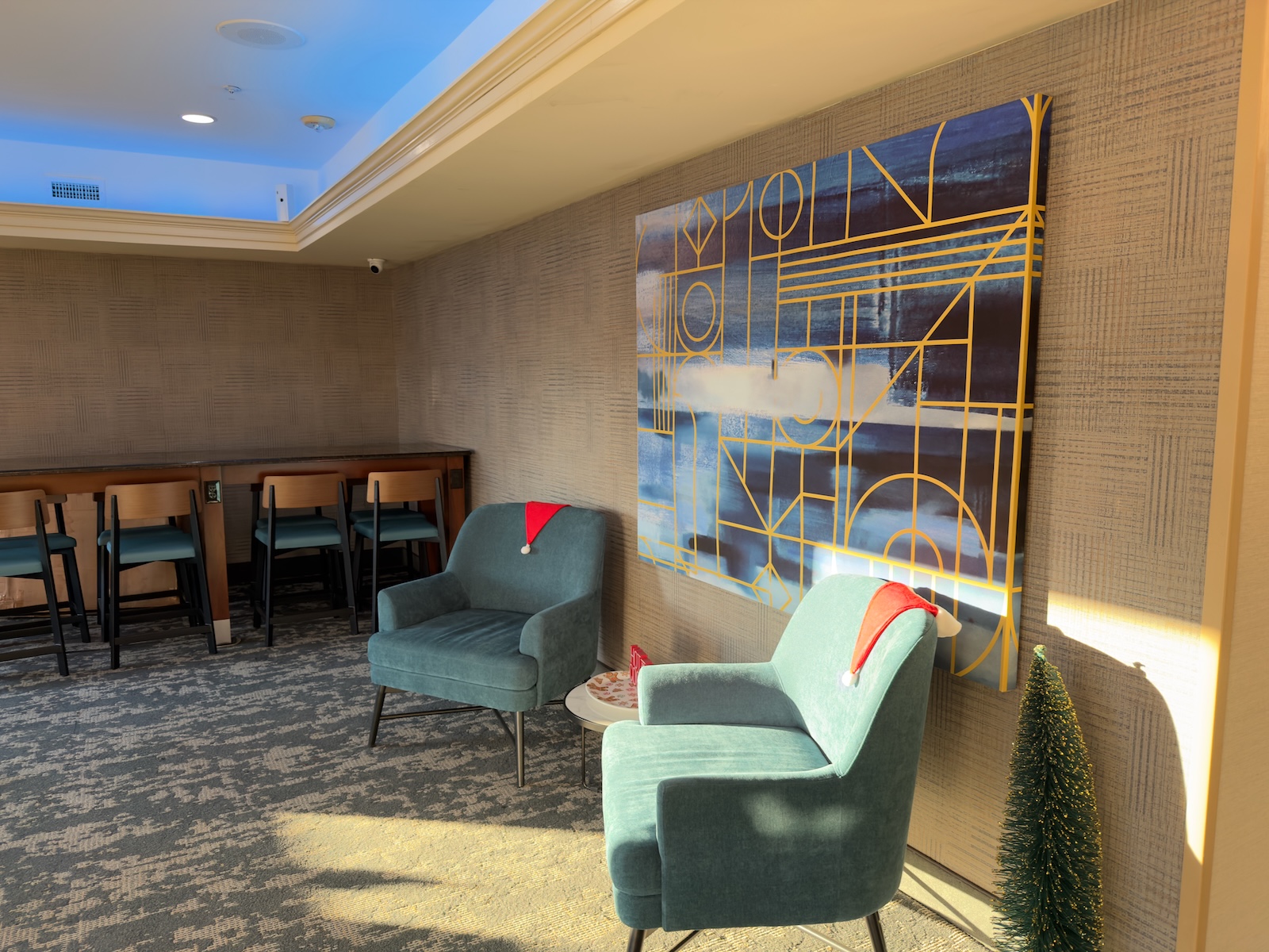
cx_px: 634
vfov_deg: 56.8
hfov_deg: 71.6
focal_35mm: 24
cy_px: 476
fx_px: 880
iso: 200
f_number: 1.78
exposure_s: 1/120
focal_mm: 6.76
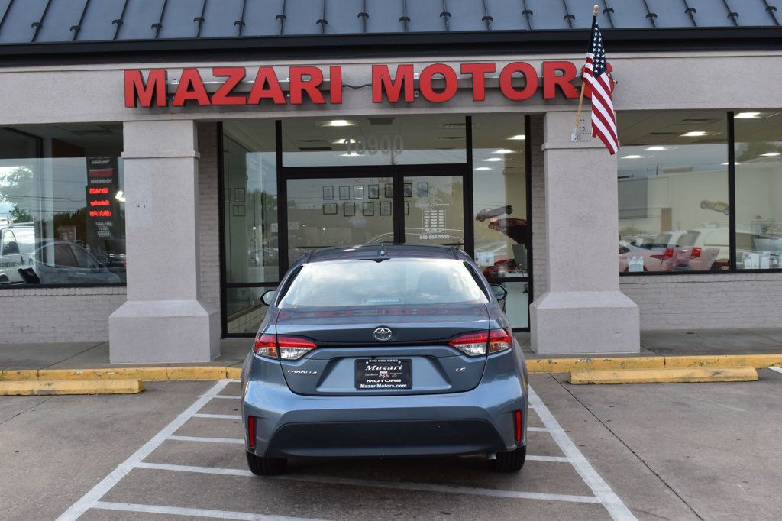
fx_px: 945
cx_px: 391
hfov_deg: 45.0
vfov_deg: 30.8
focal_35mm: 44
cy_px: 260
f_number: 8
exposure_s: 1/60
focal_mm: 29
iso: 400
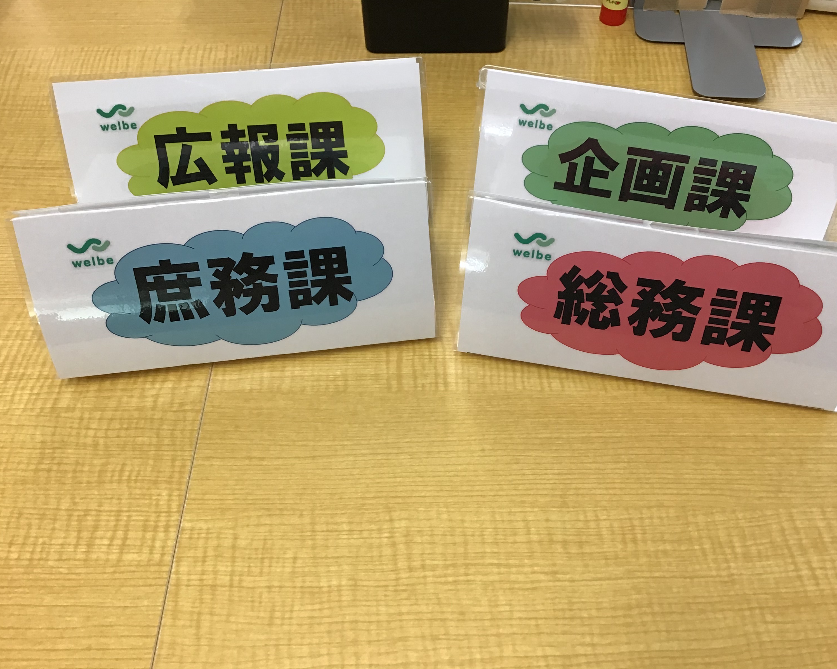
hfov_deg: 54.2
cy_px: 336
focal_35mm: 33
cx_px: 450
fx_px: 817
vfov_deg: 44.5
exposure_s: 1/33
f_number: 2.4
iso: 32
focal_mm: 3.3
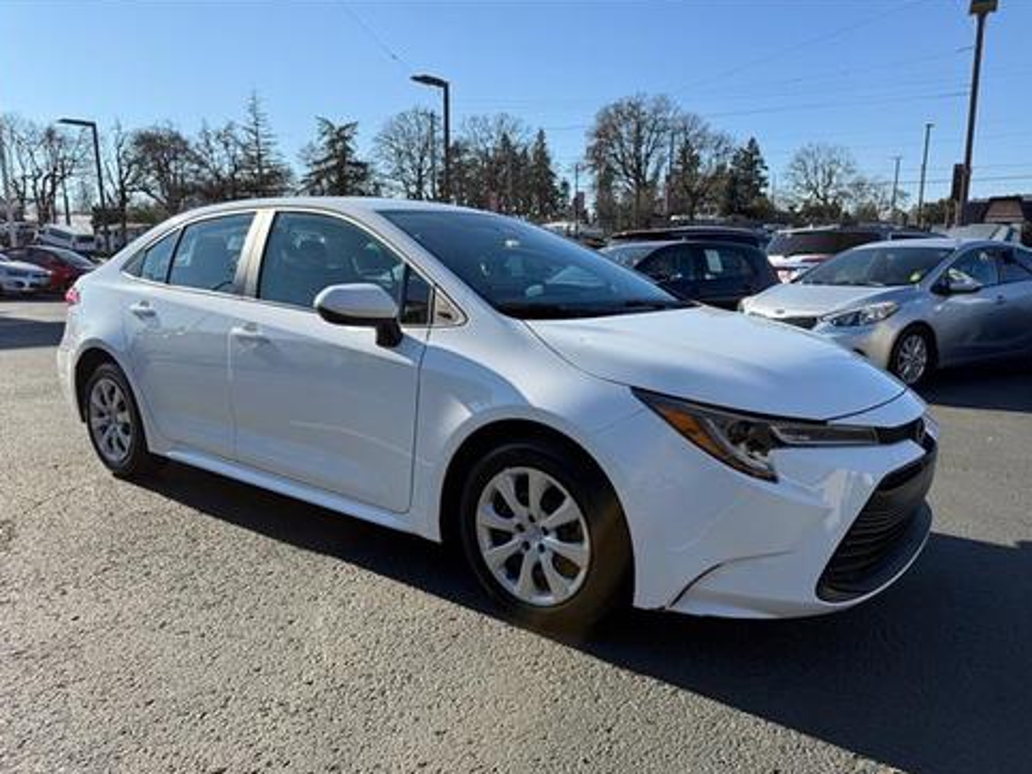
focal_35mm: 25
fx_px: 745
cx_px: 520
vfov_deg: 54.9
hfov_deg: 69.4
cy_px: 397
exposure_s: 1/3425
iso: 80
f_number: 1.78
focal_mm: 6.76
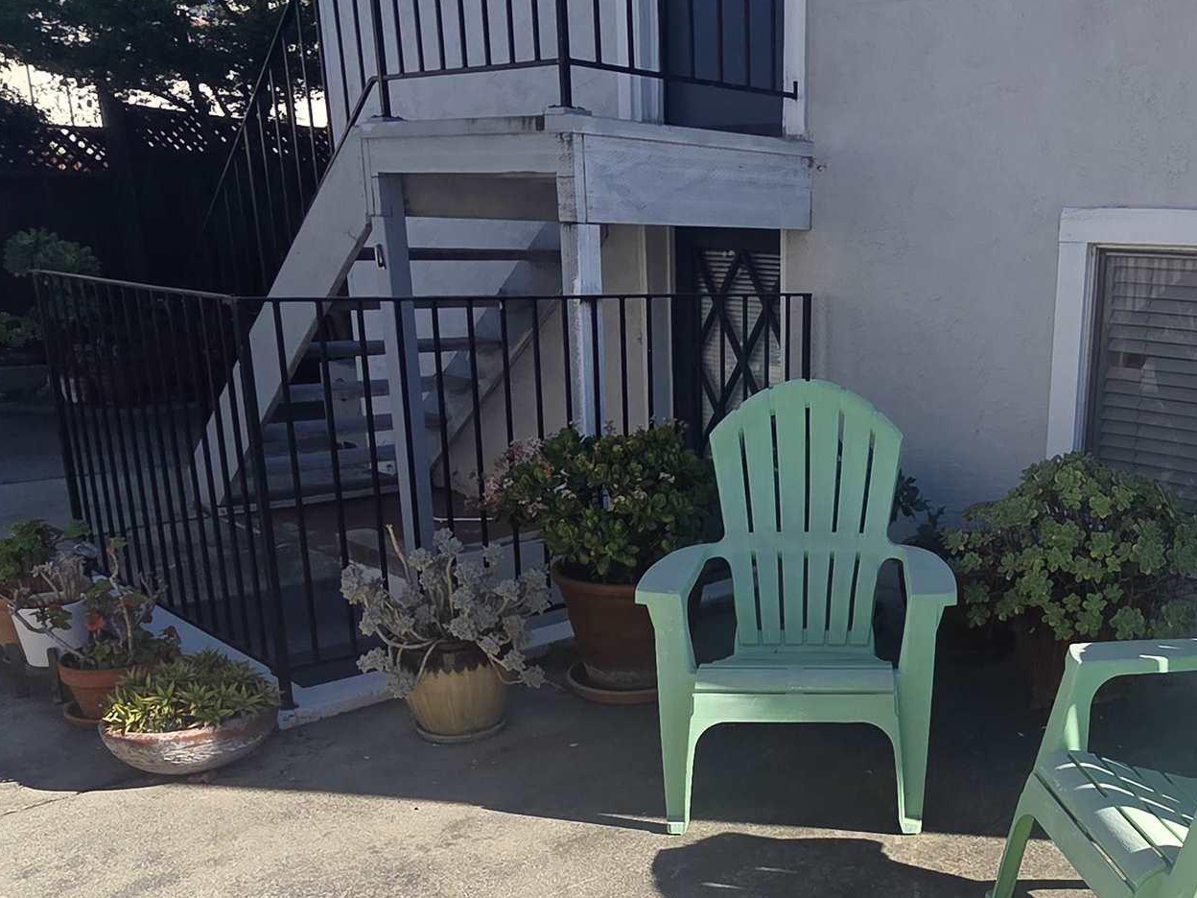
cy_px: 624
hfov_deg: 54.0
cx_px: 908
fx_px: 1107
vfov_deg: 43.3
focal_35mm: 32
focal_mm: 2.2
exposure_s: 1/1215
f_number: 2.2
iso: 50
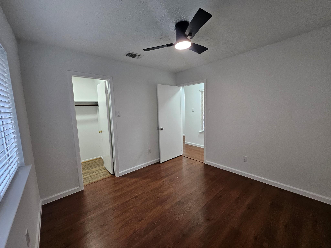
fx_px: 124
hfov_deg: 106.2
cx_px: 166
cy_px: 124
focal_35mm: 13
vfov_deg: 89.9
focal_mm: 1.74
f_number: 2.2
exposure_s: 1/60
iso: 200
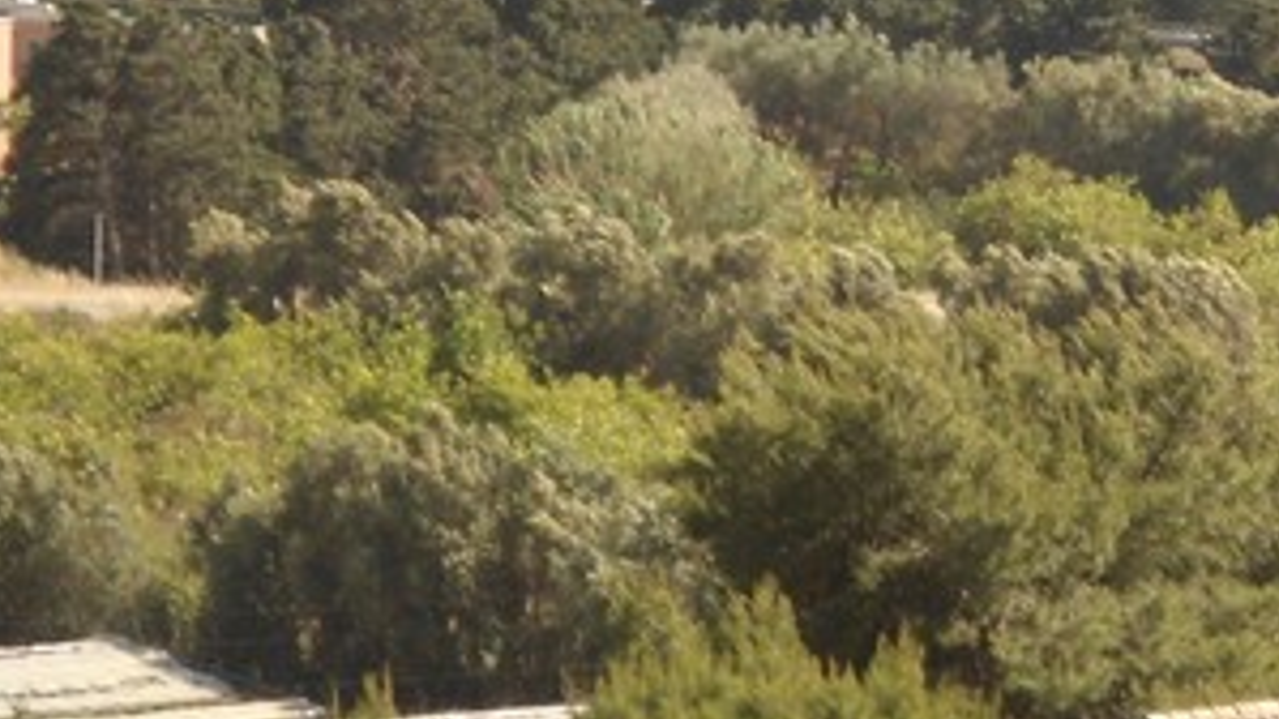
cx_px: 1352
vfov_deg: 4.0
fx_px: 10375
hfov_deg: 7.0
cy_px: -253
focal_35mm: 306
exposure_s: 1/200
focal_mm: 18.8
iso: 80
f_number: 5.9
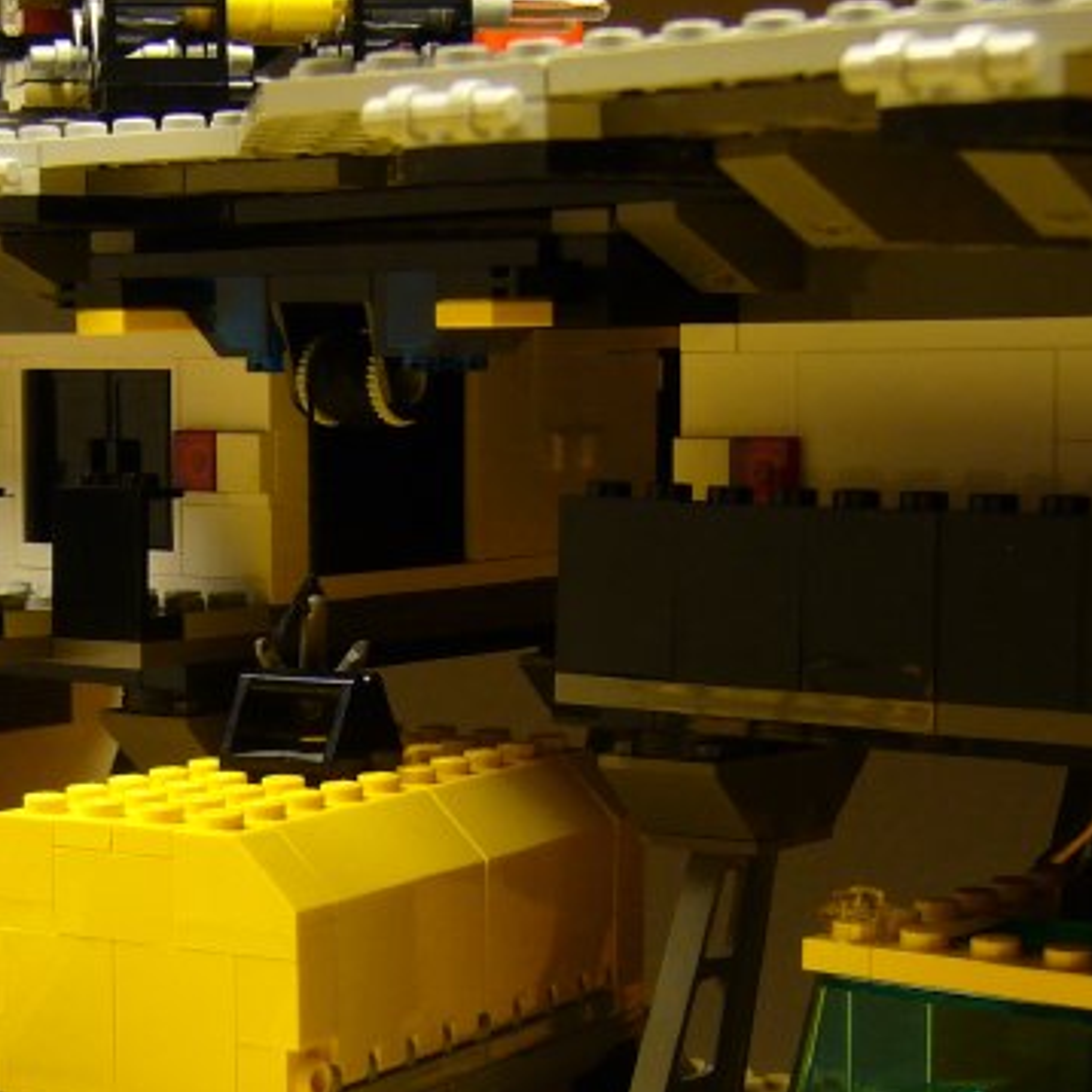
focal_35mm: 89
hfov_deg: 19.2
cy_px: 738
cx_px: 156
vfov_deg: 19.4
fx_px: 3176
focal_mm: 6
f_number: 2.9
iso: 100
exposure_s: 1/13
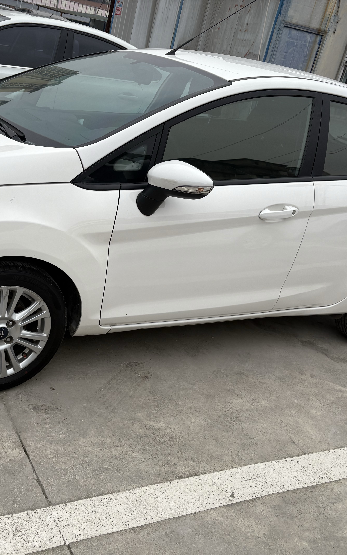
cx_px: 104
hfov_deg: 34.0
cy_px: 279
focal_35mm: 37
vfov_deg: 52.8
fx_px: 560
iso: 50
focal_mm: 5.96
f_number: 1.6
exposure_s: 1/2141
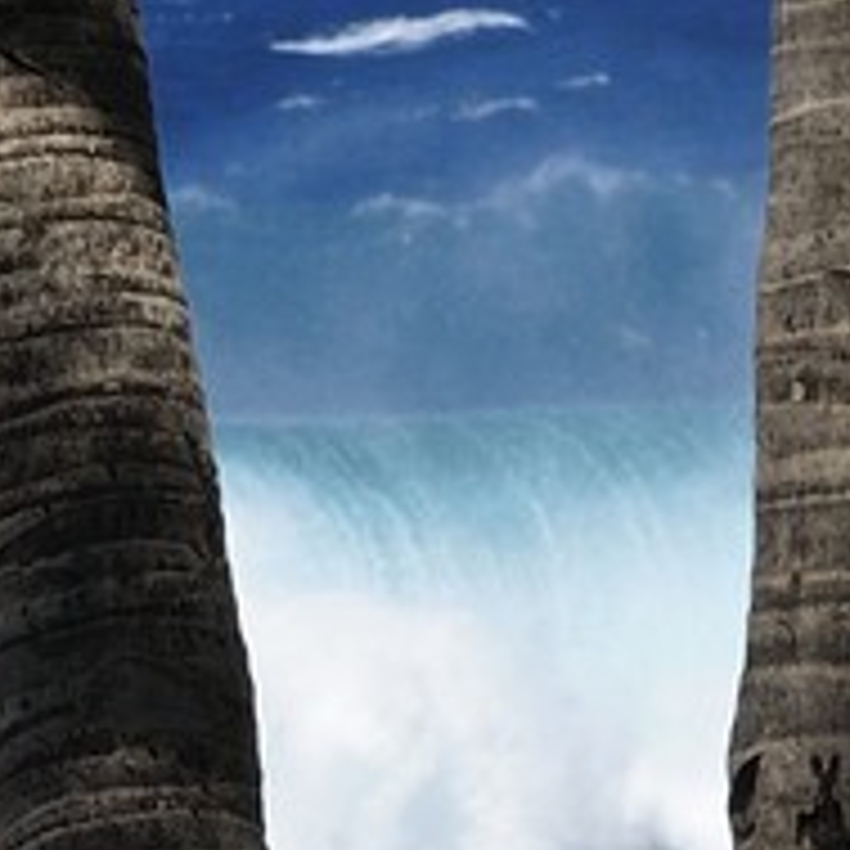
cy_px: 499
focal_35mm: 836
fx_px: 23225
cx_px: -2581
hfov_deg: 2.1
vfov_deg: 2.1
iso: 200
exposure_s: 1/250
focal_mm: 116
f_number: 14
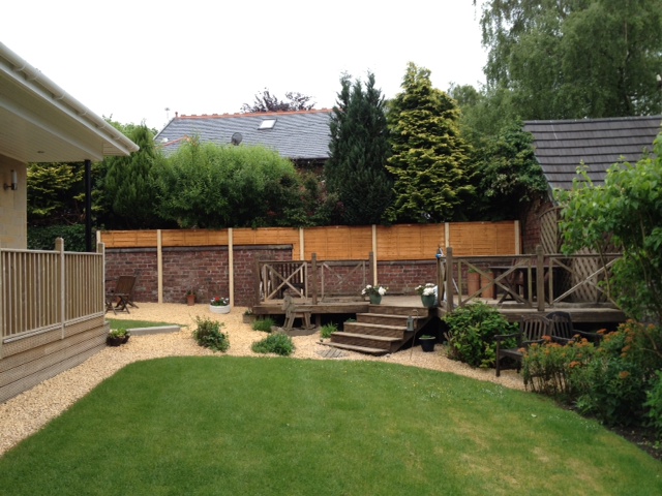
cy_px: 248
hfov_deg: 52.6
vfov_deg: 40.7
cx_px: 331
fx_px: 669
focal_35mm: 35
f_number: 2.4
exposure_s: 1/127
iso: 64
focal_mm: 4.28
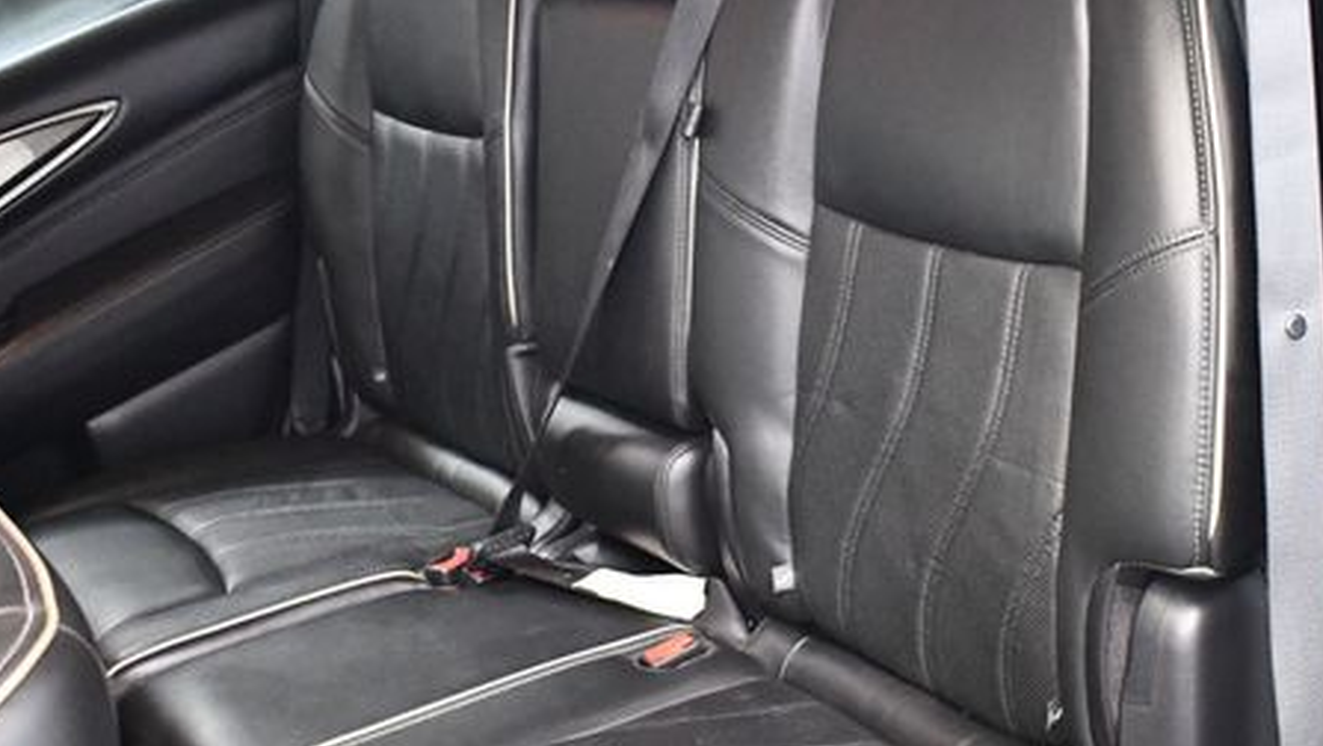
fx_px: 1895
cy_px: 435
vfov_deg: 22.2
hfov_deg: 38.4
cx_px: 740
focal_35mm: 54
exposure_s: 1/60
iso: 6400
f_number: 3.5
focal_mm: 18
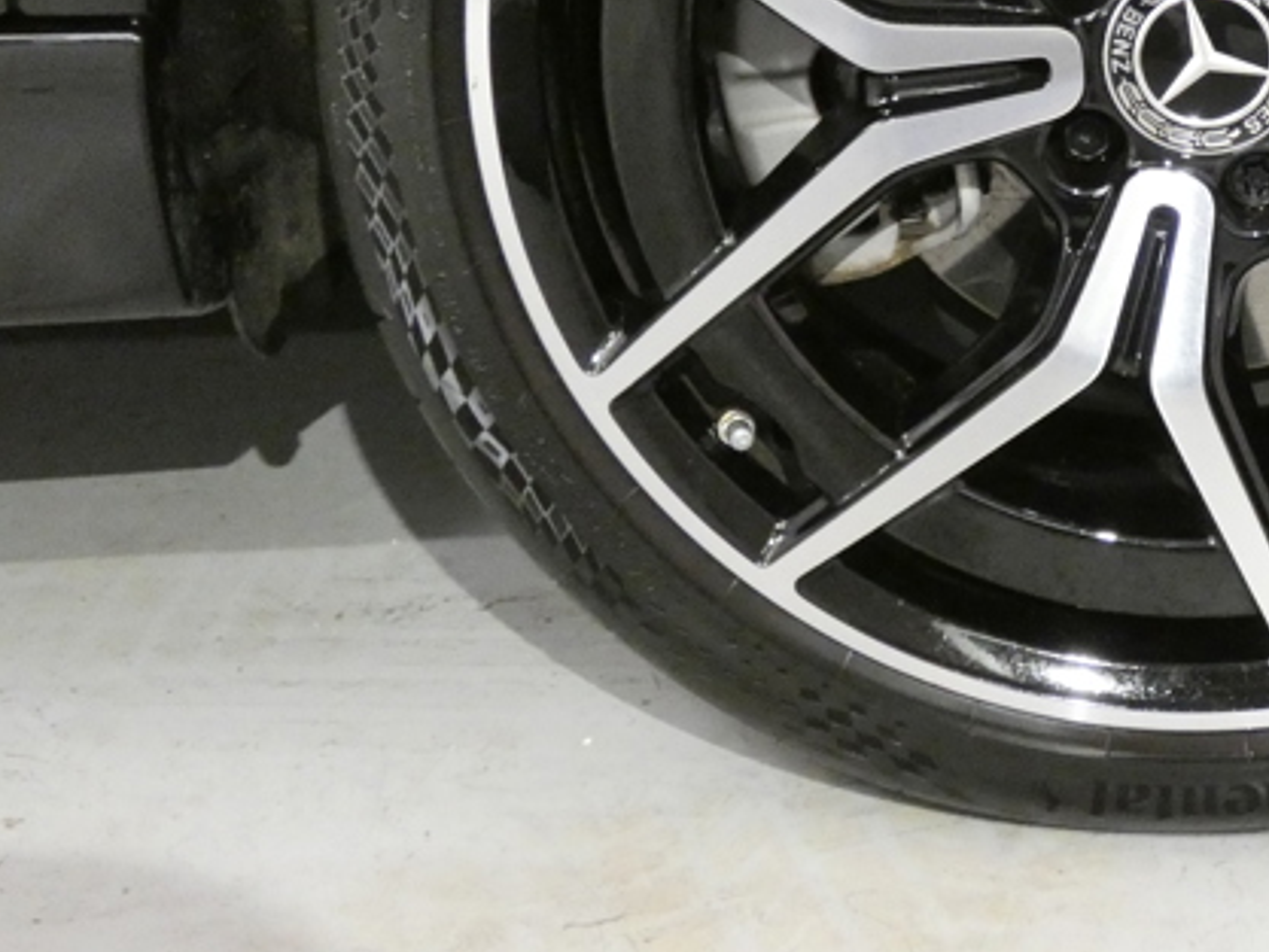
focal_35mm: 69
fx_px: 2530
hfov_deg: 27.0
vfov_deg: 20.8
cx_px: 1187
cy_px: 67
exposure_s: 1/30
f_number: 3.5
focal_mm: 6.5
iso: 1600
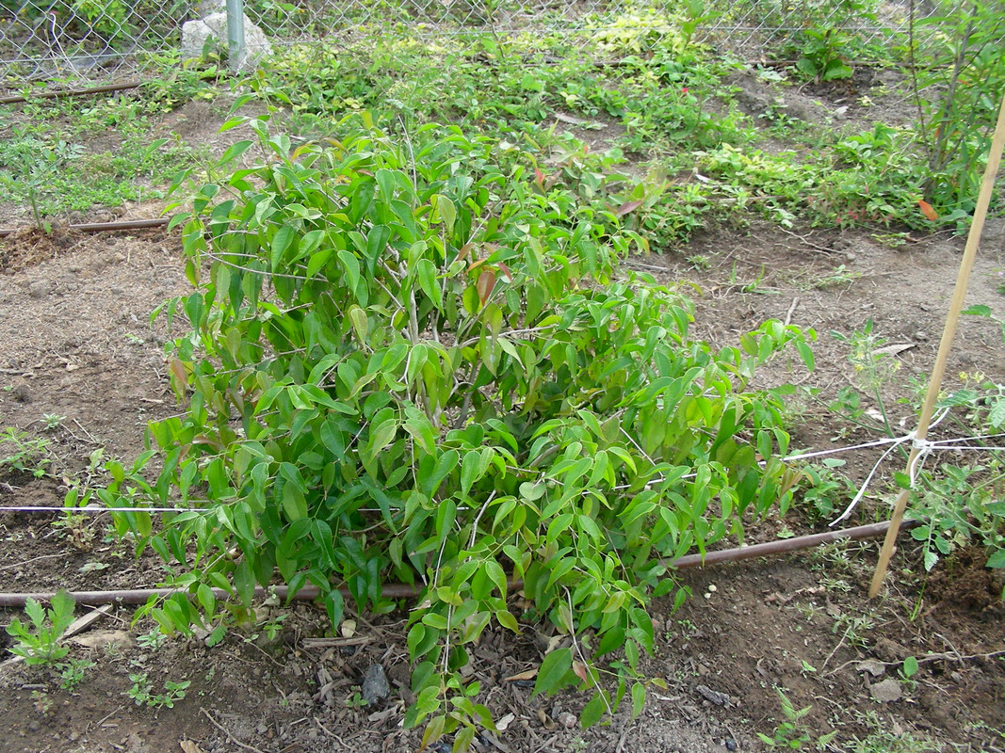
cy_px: 376
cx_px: 502
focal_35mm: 38
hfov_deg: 49.0
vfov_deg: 37.7
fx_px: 1103
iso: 50
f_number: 3.5
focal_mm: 6.3
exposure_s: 1/114
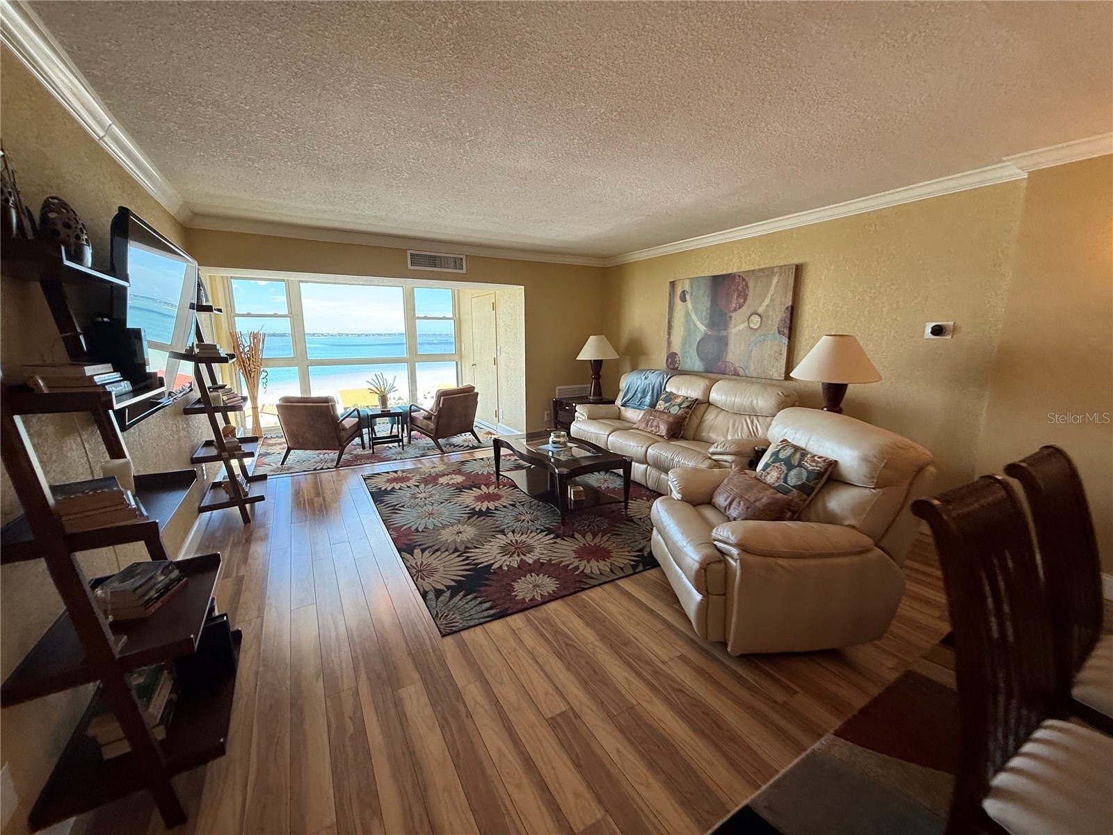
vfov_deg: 85.7
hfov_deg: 102.1
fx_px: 450
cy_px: 418
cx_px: 556
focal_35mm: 14
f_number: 2.2
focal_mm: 2.22
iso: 100
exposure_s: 1/120
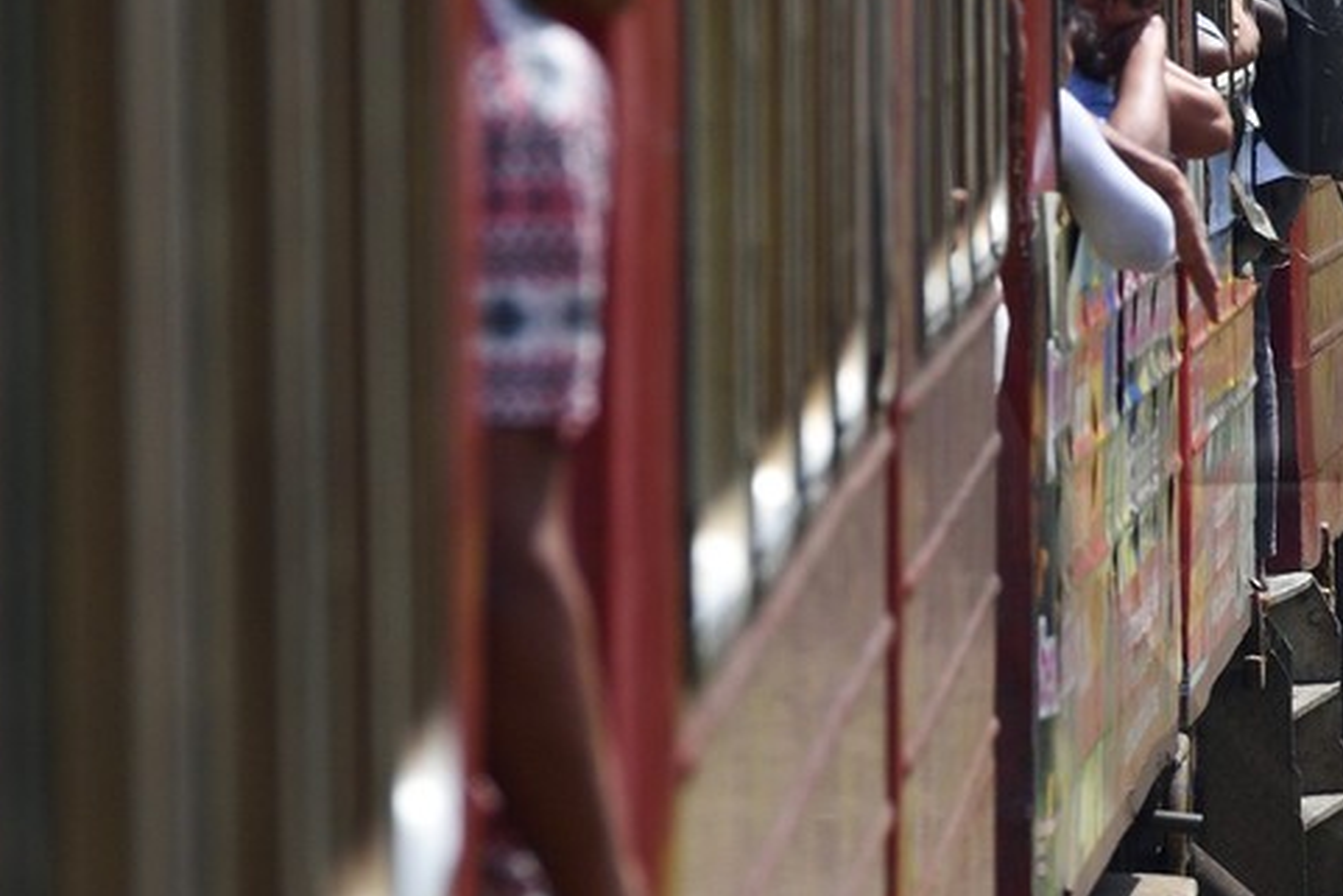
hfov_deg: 3.1
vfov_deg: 2.1
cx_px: 1968
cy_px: 28
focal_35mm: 665
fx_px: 24814
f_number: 10
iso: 500
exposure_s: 1/800
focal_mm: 200
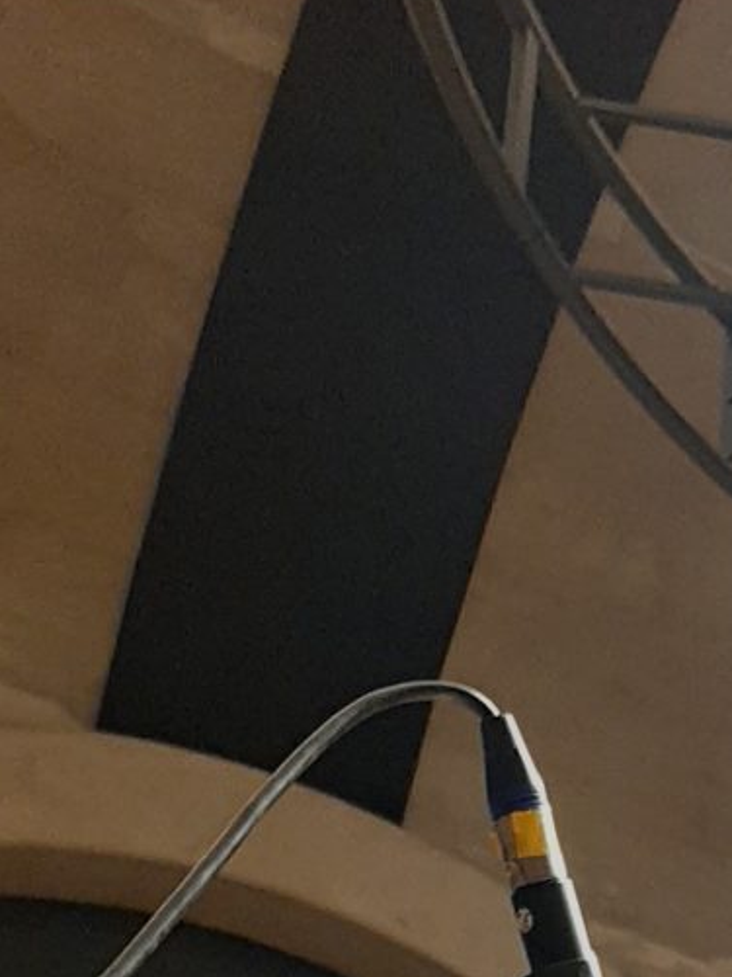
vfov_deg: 21.3
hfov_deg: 17.9
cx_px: 909
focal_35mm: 78
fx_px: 2199
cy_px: 1448
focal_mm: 3.93
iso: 200
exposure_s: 1/33
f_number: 1.7
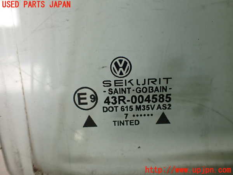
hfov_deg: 60.0
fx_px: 202
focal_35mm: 30
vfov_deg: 46.8
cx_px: 116
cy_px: 88
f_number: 2.3
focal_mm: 5.4
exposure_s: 1/125
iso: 400
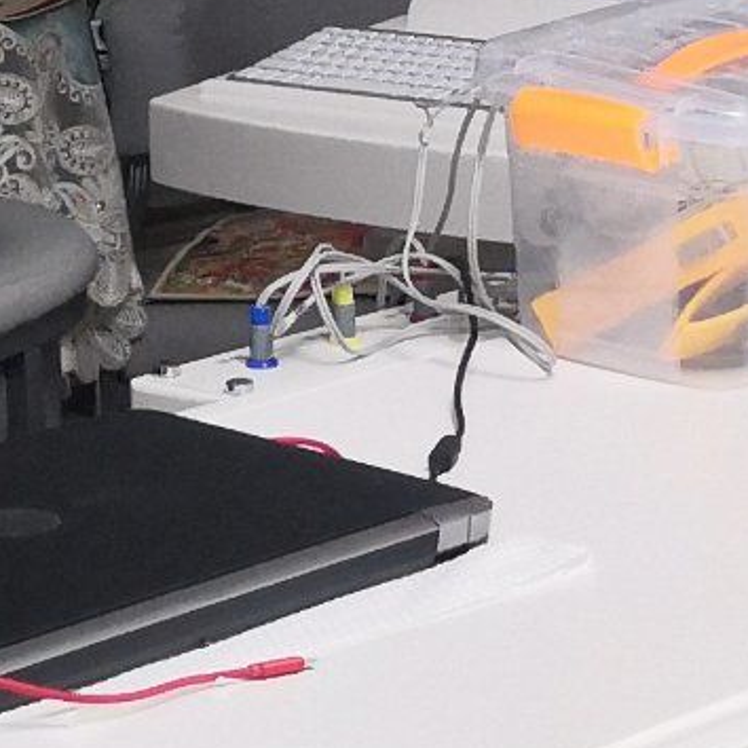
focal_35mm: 184
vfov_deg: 9.3
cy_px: -225
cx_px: 401
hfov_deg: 9.5
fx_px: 4498
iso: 250
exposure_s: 1/33.3
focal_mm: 3.95
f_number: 1.8
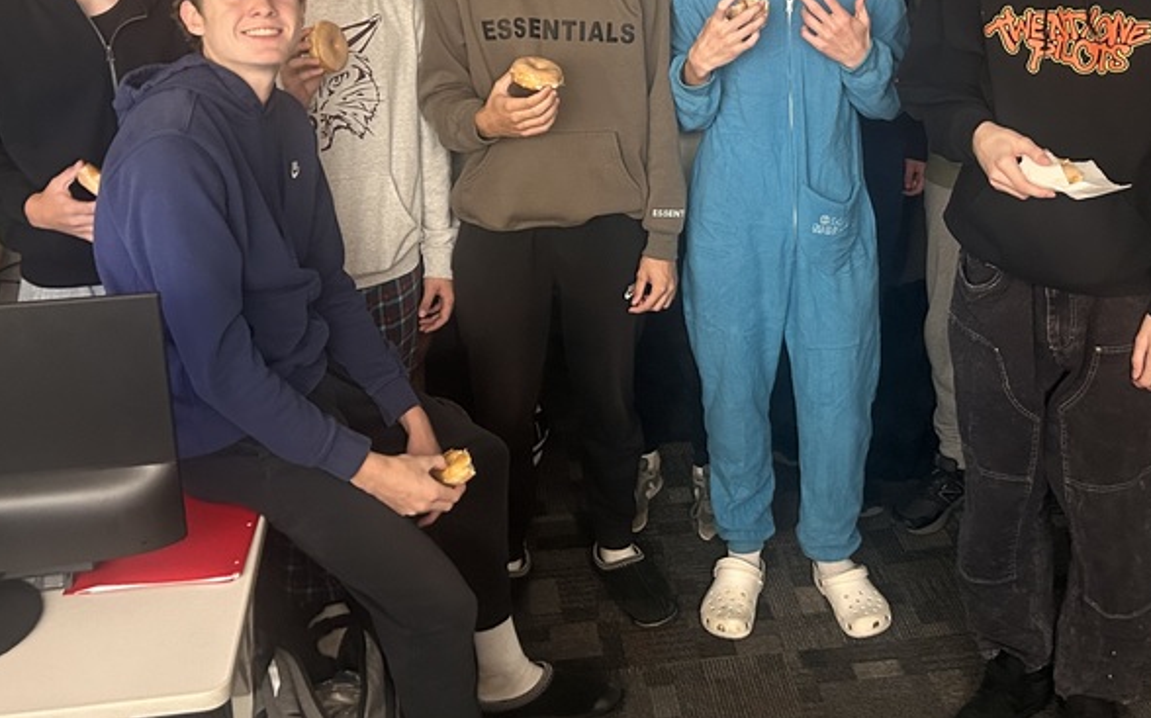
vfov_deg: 26.0
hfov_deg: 41.7
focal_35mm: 48
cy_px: 80
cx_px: 679
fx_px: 1505
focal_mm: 5.7
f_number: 1.5
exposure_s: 1/40
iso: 400
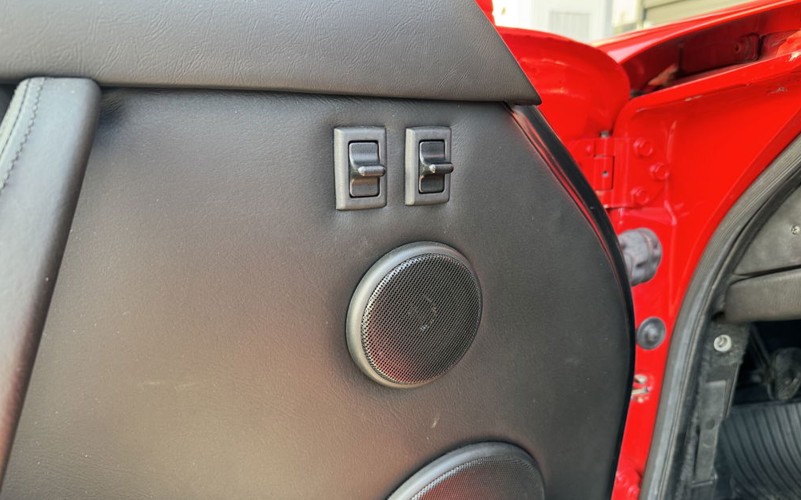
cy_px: 265
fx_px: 568
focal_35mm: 26
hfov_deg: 70.4
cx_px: 406
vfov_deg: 47.6
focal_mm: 6.76
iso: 200
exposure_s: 1/79
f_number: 1.78
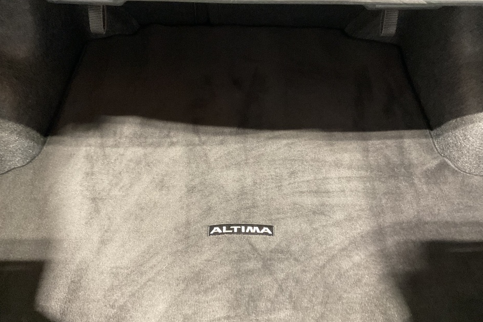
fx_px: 416
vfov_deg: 42.3
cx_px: 245
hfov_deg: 60.3
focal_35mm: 31
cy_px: 176
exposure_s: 1/25
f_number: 1.8
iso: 400
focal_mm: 3
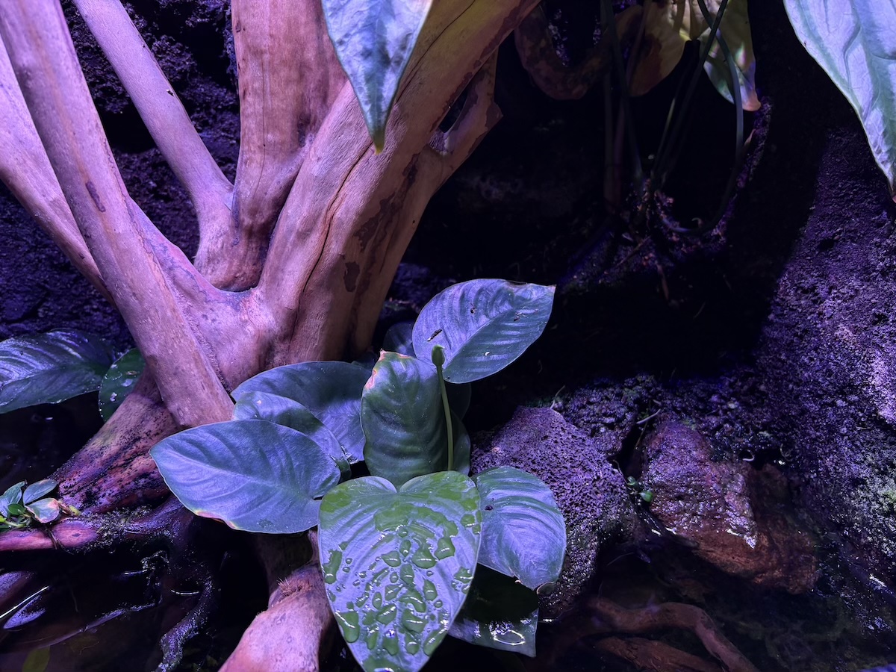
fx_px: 673
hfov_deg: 67.3
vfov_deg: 53.1
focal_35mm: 26
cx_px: 448
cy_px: 336
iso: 125
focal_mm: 5.96
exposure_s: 1/49
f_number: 1.6
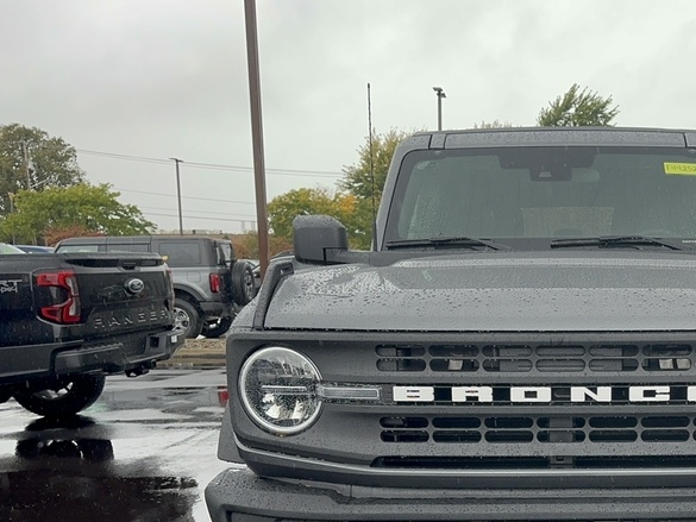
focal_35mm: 42
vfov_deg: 33.3
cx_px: 572
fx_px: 845
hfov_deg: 42.5
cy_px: 427
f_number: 1.78
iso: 125
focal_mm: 6.86
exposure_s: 1/400
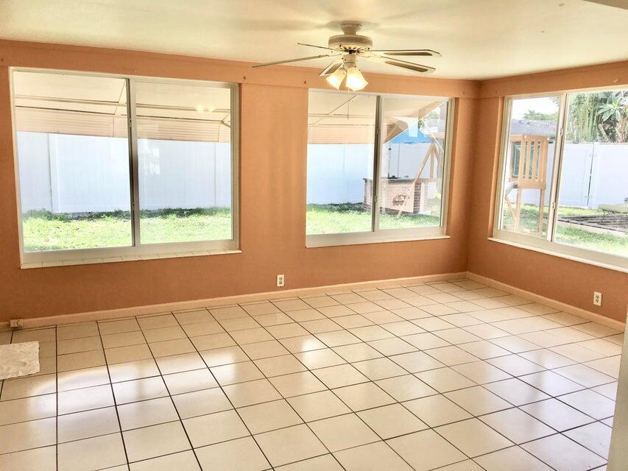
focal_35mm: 29
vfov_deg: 48.2
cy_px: 236
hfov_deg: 61.7
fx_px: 526
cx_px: 314
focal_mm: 4.15
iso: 25
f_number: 2.2
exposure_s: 1/148
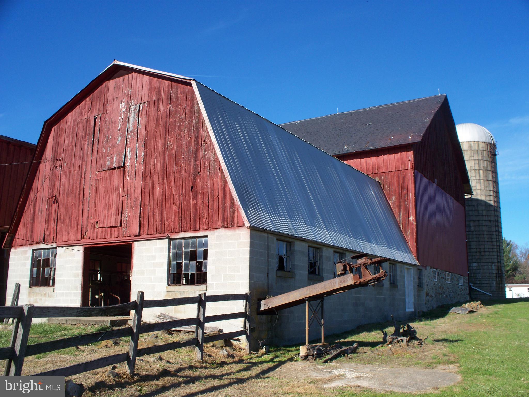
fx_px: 550
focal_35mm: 36
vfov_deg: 39.7
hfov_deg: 51.4
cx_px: 264
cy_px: 198
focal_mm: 7.54
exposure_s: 1/320
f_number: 5
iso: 64
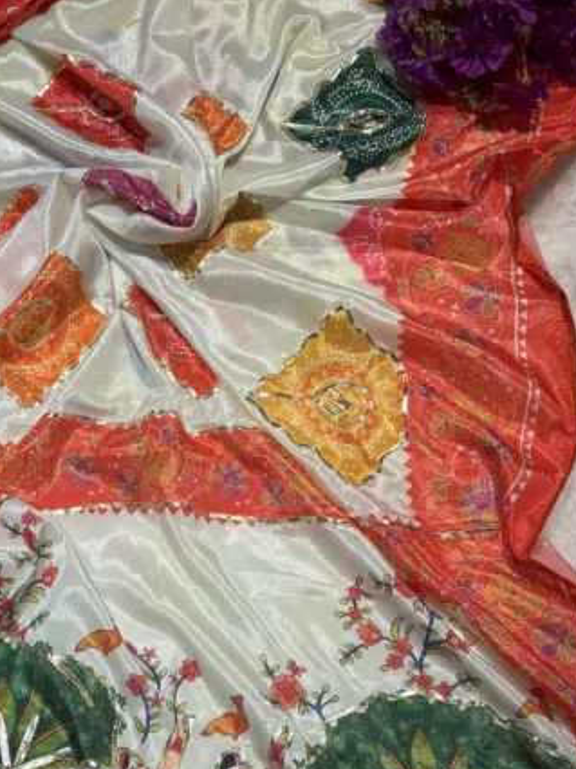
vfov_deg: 34.3
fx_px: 1221
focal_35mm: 55
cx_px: 112
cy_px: 564
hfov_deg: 26.0
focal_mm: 5.96
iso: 40
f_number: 1.6
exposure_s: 1/202
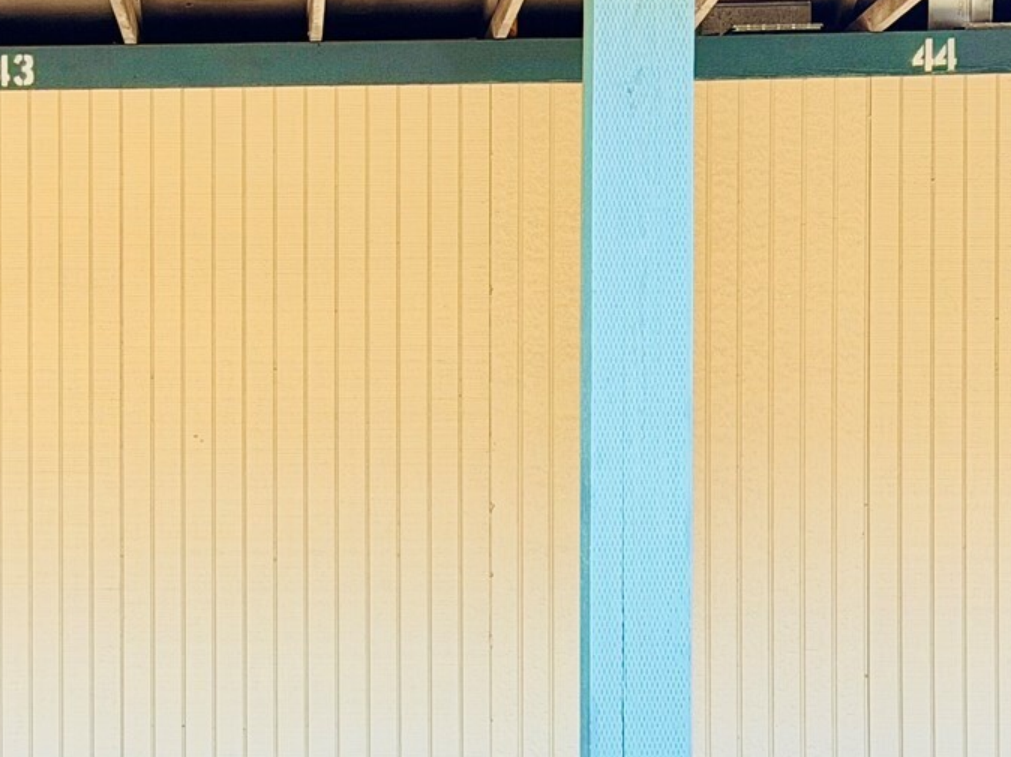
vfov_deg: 12.9
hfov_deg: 17.1
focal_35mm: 114
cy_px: 559
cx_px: 146
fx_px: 3328
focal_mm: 6.76
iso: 160
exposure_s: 1/180
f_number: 1.78
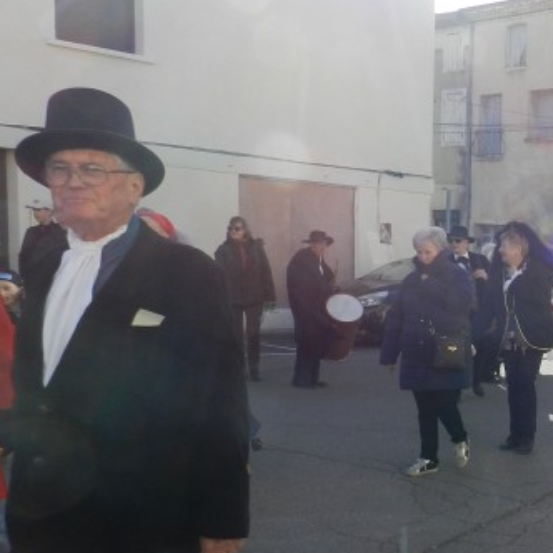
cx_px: 623
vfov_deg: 34.4
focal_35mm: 49
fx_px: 886
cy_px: 358
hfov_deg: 30.6
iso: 160
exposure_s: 1/640
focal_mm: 4
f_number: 4
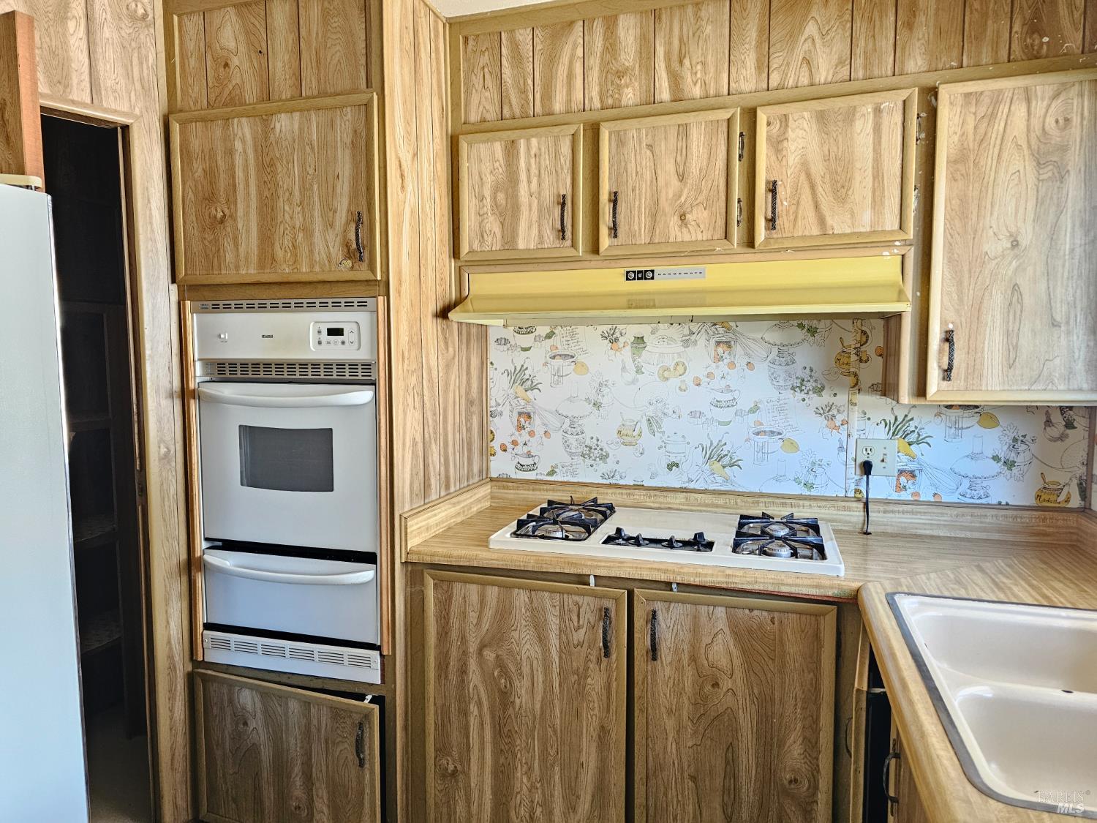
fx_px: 729
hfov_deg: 73.9
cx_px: 548
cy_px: 412
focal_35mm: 23
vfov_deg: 58.9
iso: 640
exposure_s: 1/120
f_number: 1.7
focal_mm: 6.3
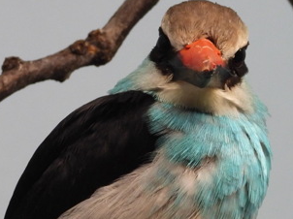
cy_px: 203
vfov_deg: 3.3
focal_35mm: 451
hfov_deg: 4.4
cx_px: 189
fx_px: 3814
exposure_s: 1/60
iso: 280
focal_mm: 30.5
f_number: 4
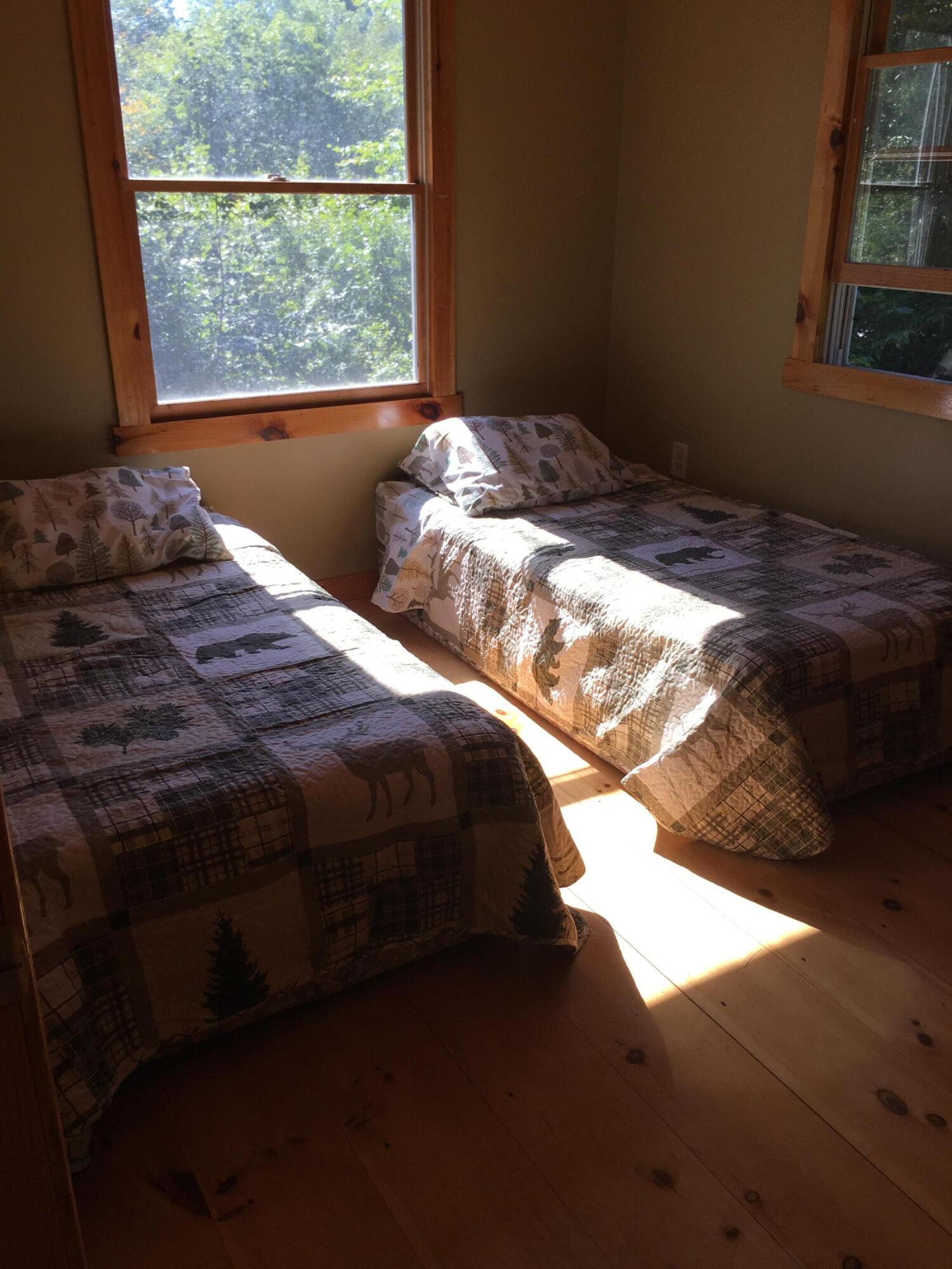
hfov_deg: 48.2
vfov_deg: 61.7
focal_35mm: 29
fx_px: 1063
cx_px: 476
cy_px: 634
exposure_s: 1/218
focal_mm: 4.15
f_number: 2.2
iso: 25
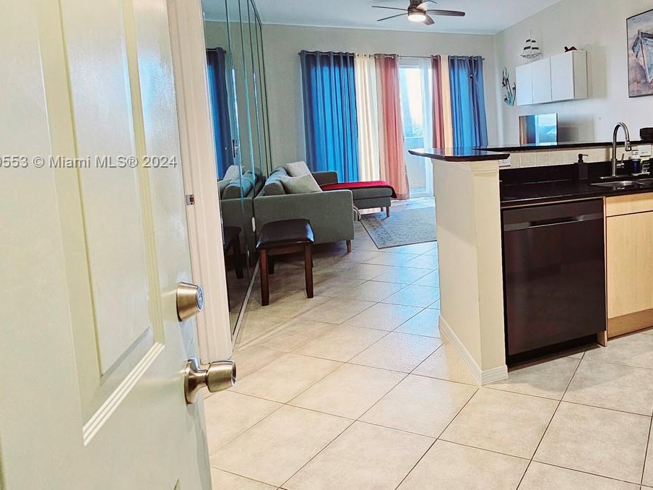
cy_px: 163
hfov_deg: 67.0
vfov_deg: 57.6
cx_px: 523
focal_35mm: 23
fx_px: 434
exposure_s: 1/60.2
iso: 200
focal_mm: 2.2
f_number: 2.2
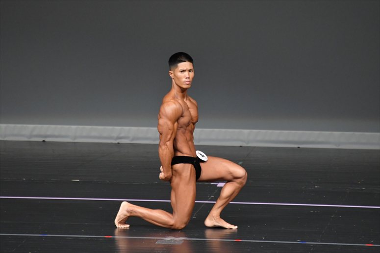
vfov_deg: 3.1
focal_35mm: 450
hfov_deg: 4.6
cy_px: 126
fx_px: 4748
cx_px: 190
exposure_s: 1/400
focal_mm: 300
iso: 4000
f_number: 5.6
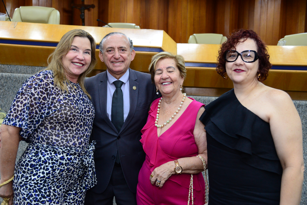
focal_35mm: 38
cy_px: 102
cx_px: 154
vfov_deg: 35.1
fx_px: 324
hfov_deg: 50.7
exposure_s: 1/125
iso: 2500
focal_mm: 38
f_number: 4
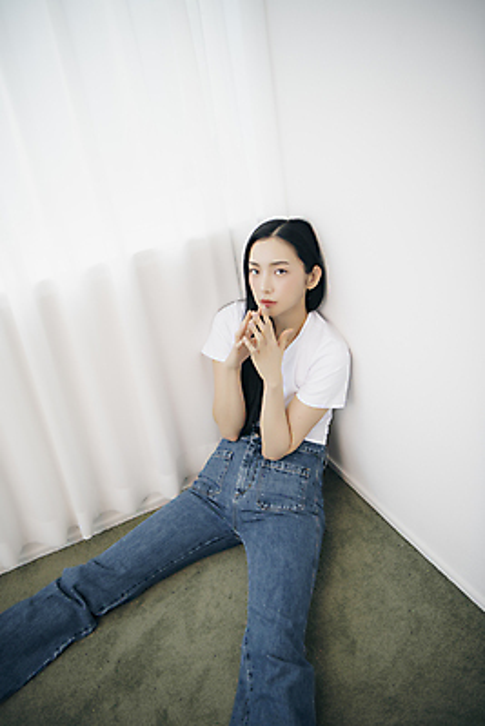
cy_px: 363
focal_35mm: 40
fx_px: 808
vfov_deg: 48.4
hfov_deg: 33.4
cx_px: 242
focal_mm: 40
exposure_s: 1/160
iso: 400
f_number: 2.8
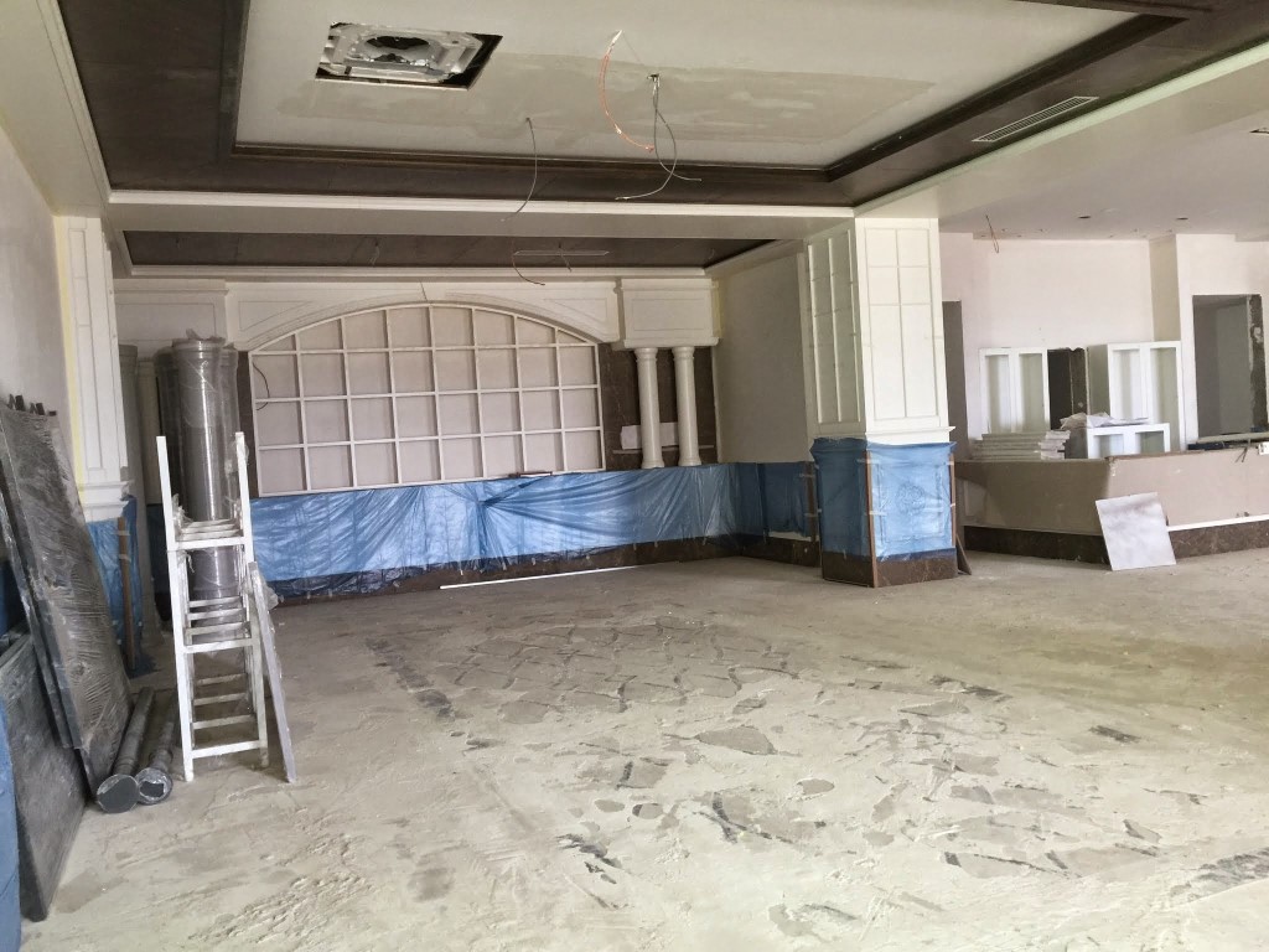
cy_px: 476
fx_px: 1063
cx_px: 634
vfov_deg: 48.2
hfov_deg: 61.7
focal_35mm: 29
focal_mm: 4.15
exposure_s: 1/30
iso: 50
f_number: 2.2
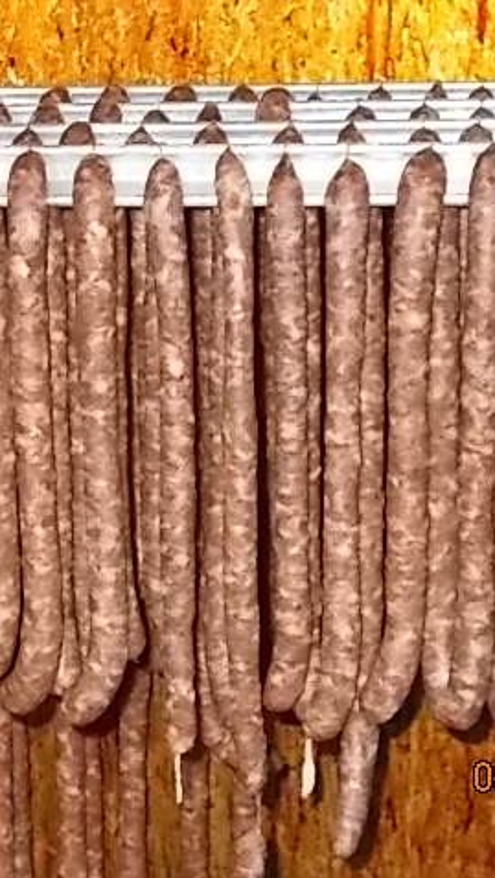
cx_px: 145
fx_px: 2585
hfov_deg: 10.9
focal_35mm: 111
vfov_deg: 19.3
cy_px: 440
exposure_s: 1/60
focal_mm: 13.5
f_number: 5.8
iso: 500
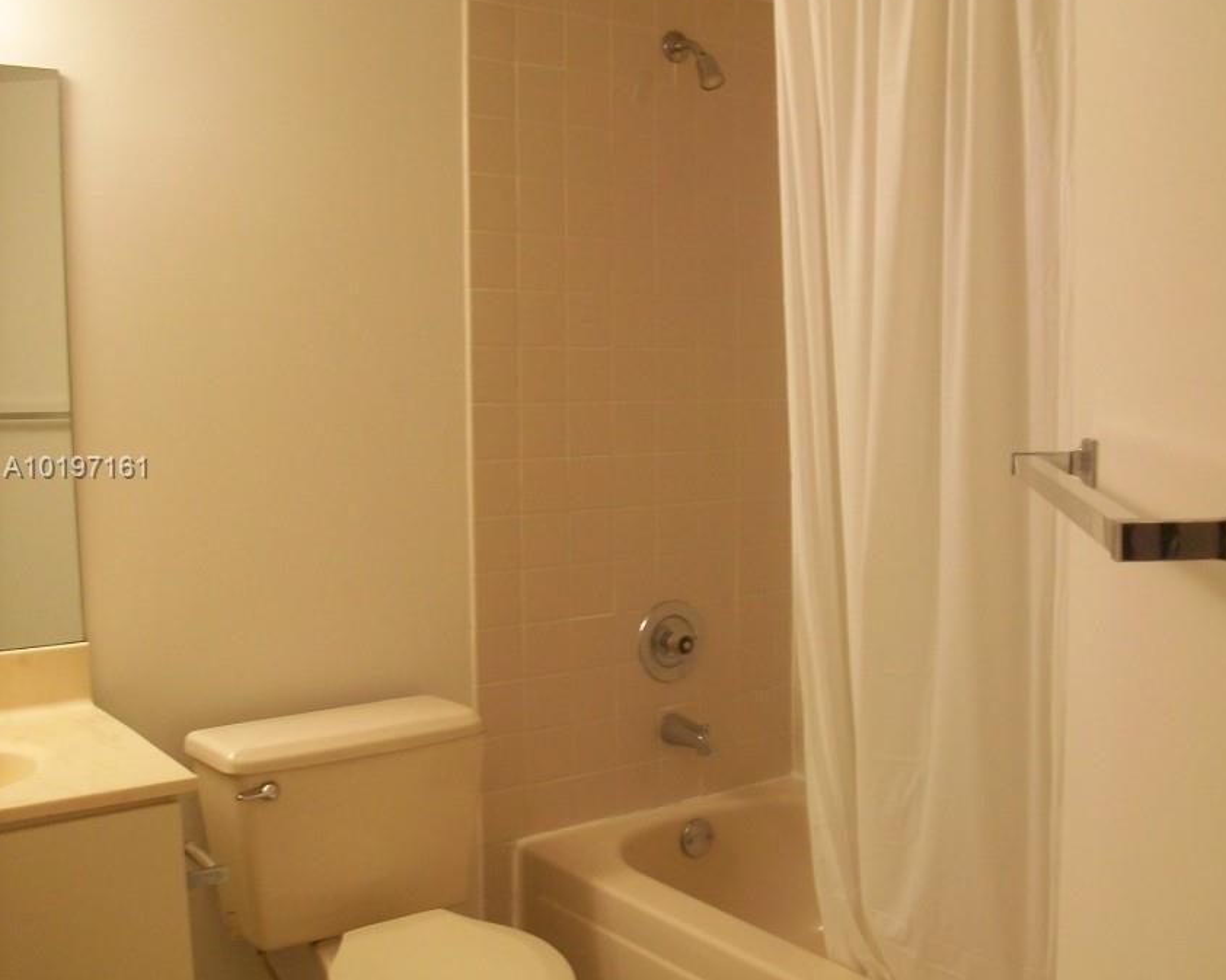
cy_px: 469
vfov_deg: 39.1
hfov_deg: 47.6
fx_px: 1378
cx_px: 744
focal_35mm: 38
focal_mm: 5.7
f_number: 2.8
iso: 160
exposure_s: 1/20
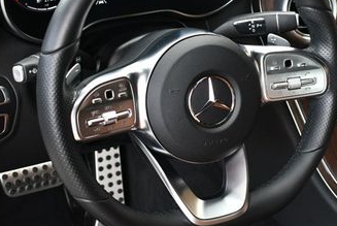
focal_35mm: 94
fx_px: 881
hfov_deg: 21.5
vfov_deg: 14.6
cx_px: 254
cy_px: 78
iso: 800
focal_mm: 24
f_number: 3.8
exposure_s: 1/250
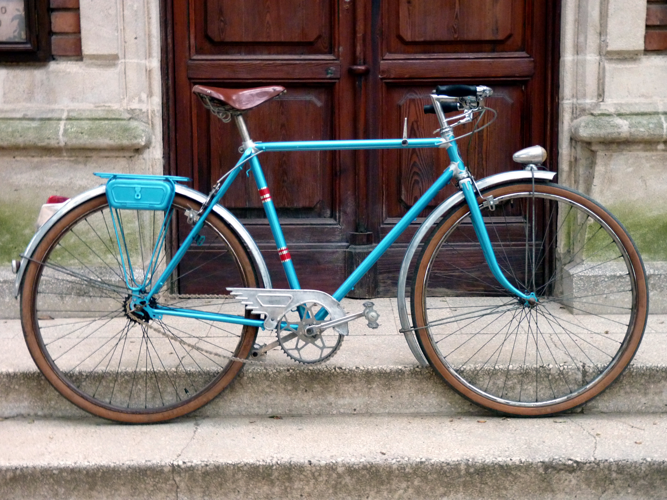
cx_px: 334
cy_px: 250
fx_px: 1214
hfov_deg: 30.7
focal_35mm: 63
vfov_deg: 23.3
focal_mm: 11.1
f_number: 3.4
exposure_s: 1/4
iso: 400
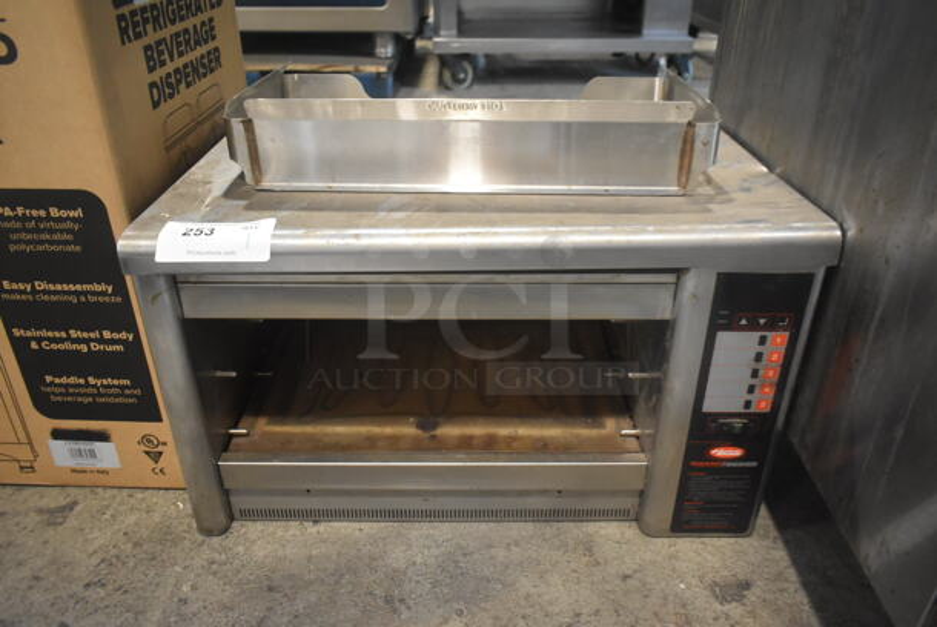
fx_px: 703
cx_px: 468
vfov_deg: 48.0
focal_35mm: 27
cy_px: 314
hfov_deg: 67.3
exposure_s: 1/125
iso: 2800
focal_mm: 18
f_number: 3.5
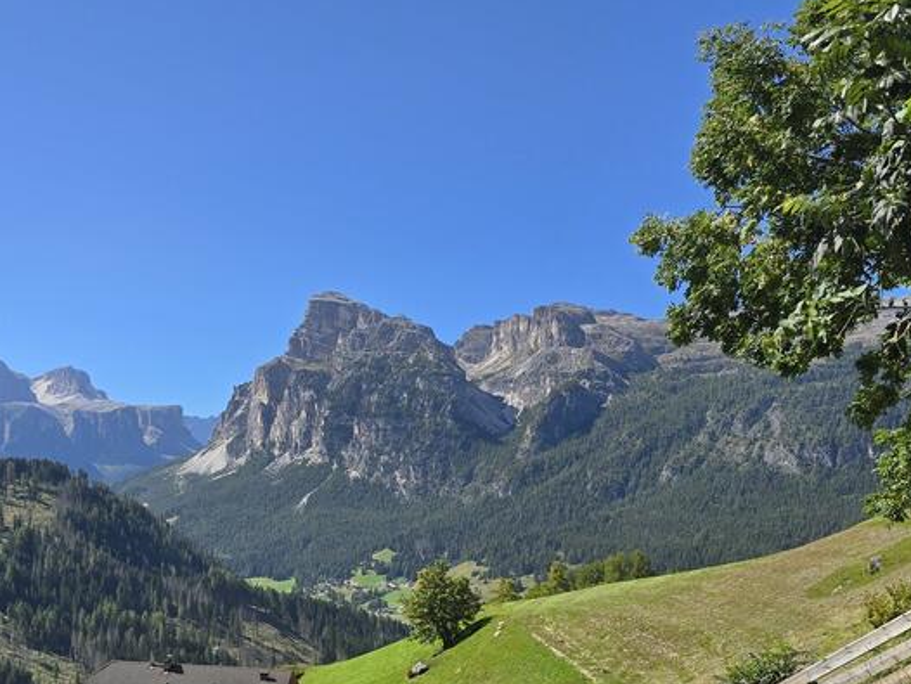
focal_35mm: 45
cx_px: 213
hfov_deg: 40.7
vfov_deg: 31.7
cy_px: 498
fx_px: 1185
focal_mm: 6.3
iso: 12
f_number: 1.7
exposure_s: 1/740
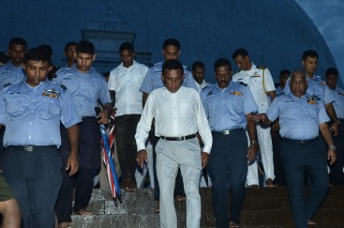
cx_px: 262
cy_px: 137
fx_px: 515
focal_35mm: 54
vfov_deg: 24.9
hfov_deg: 36.0
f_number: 4
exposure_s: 1/125
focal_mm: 22
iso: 200
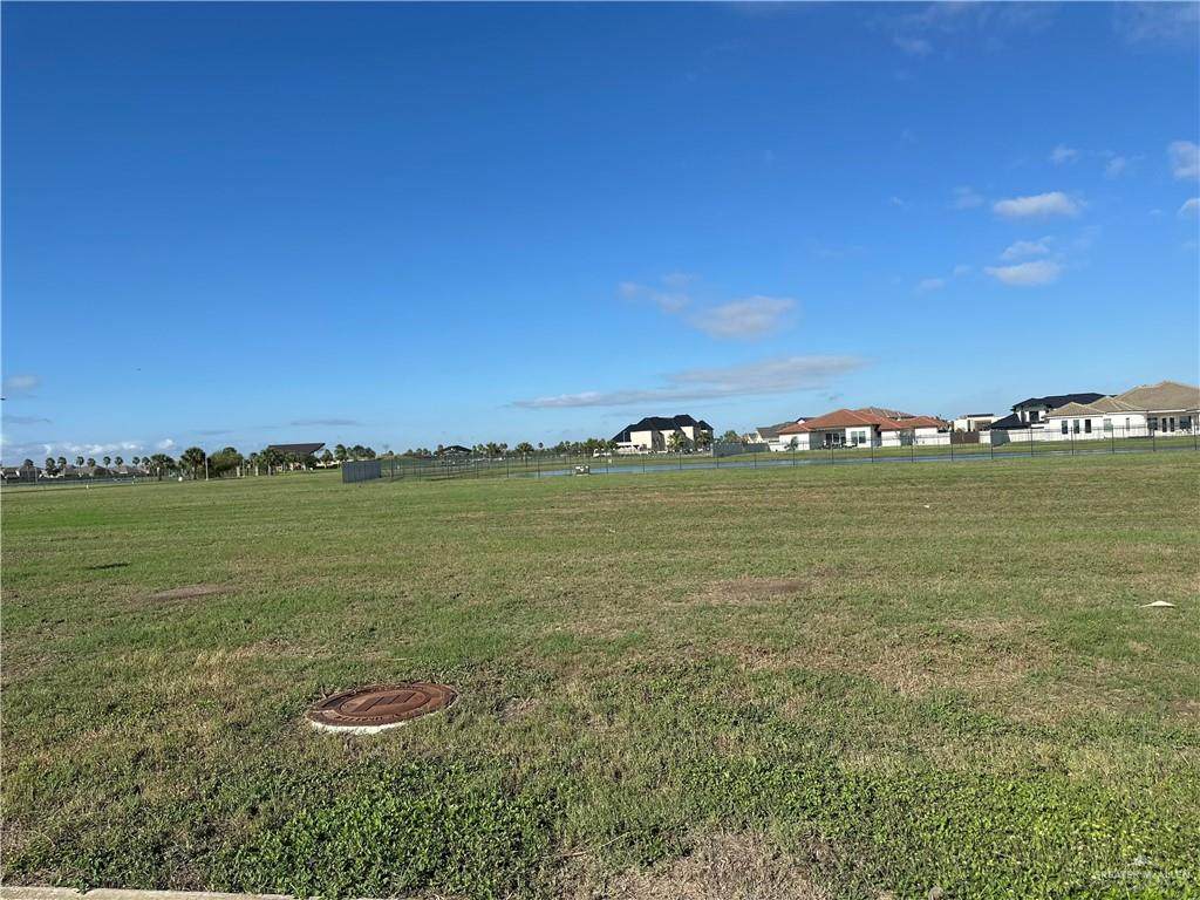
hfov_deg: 71.6
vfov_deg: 56.8
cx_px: 600
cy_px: 450
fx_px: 832
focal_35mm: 24
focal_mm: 6.86
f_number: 1.78
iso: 80
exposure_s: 1/5848
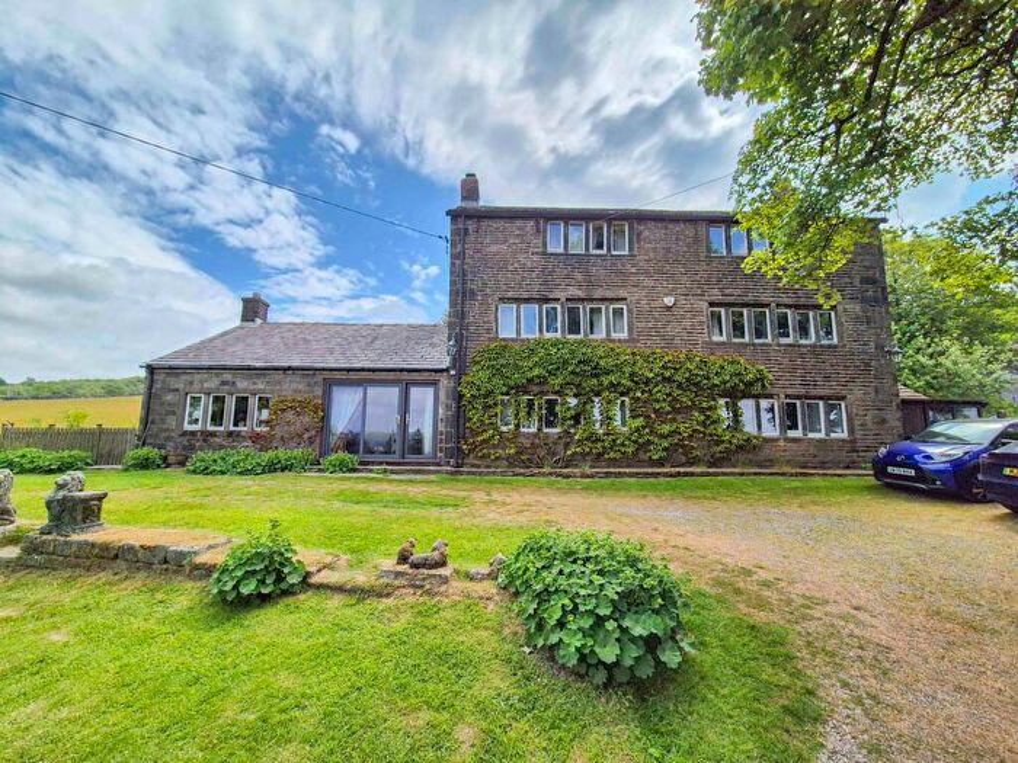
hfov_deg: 106.2
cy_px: 382
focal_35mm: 13
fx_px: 382
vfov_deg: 89.9
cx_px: 509
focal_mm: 2.2
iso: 50
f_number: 2.2
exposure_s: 1/4192
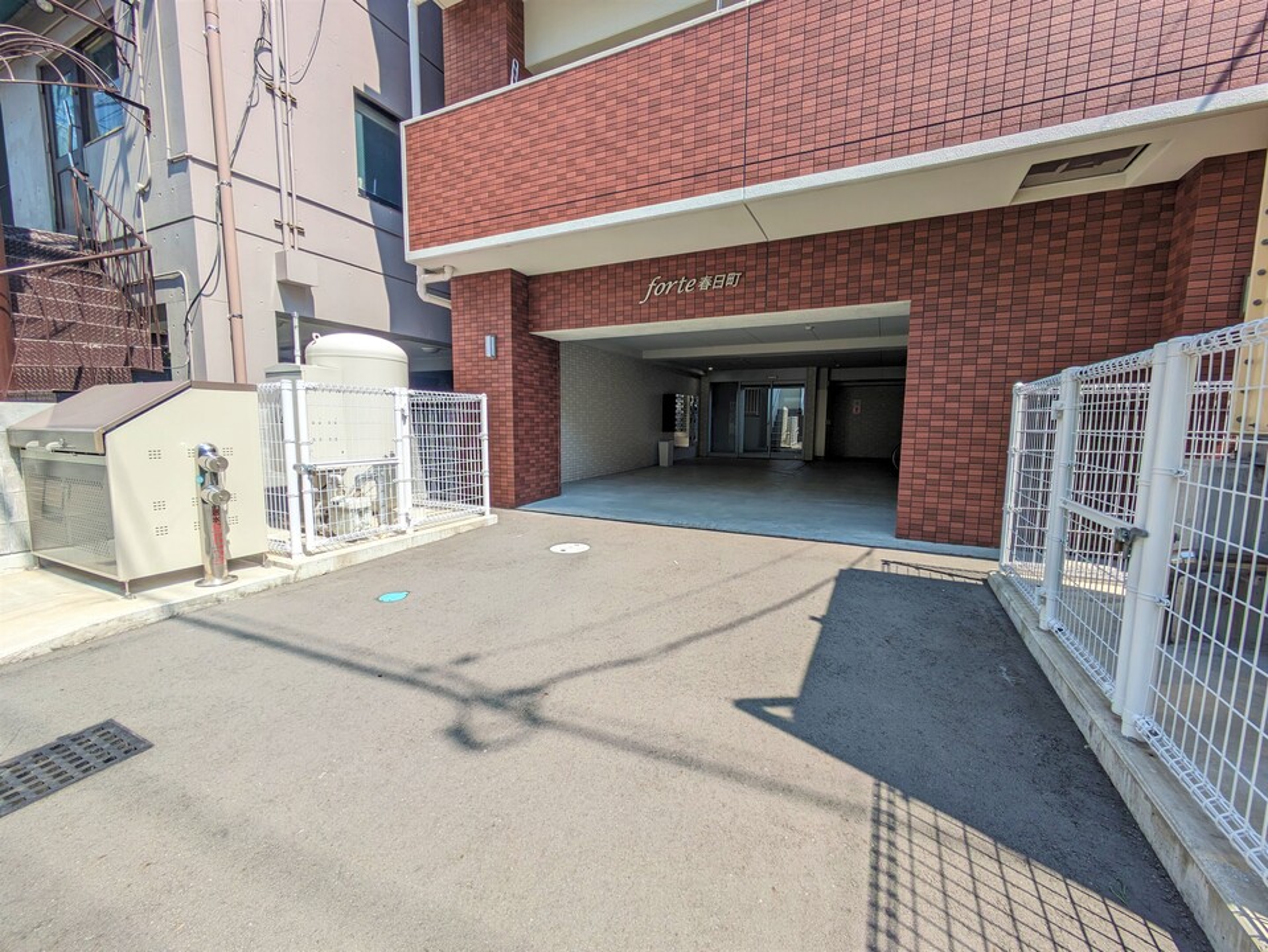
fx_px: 513
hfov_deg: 102.0
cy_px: 476
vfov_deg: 85.7
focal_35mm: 14
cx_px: 634
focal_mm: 1.83
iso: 49
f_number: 2.2
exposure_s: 1/1250
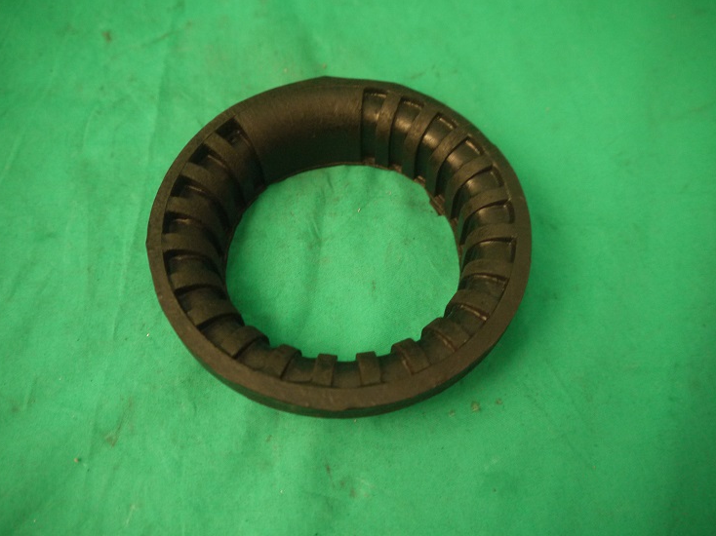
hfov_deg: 61.7
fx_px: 600
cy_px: 260
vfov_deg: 48.2
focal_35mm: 29
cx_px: 360
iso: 800
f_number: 3.5
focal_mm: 14
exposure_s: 1/80
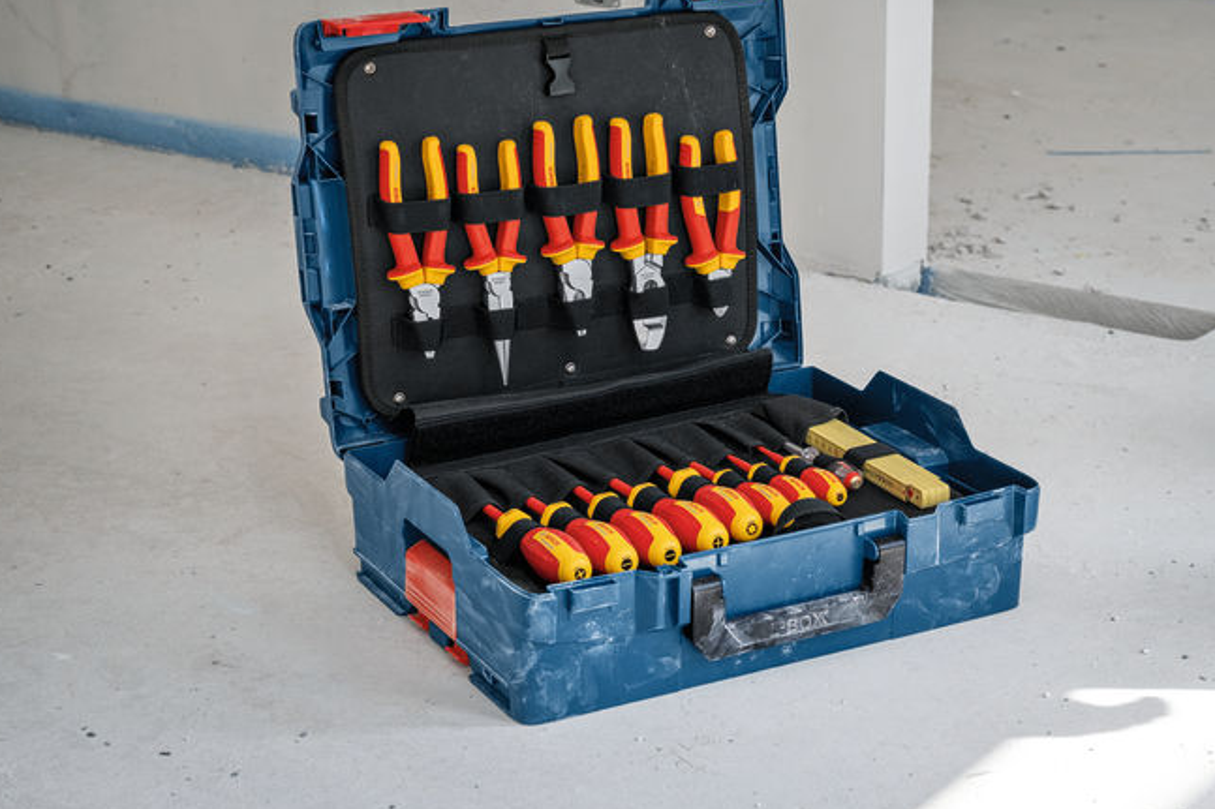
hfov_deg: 27.7
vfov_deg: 18.7
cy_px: 343
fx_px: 2463
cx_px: 693
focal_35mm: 73
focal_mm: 59
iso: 560
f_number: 8
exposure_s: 1/125
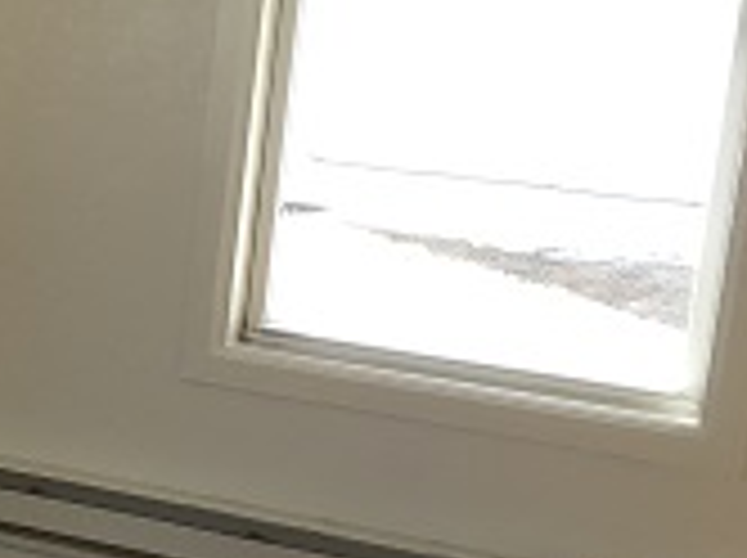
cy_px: 410
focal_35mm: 112
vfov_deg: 13.2
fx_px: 2413
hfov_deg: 15.6
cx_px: -504
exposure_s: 1/120
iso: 32
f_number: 2.2
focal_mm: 4.15
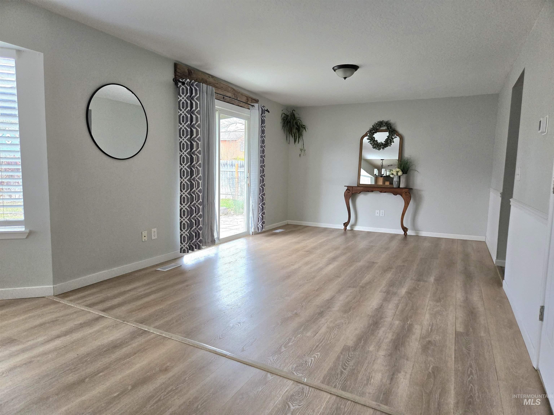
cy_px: 208
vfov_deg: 58.9
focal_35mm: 23
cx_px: 277
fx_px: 368
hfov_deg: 73.9
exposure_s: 1/120
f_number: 1.8
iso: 400
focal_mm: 5.4
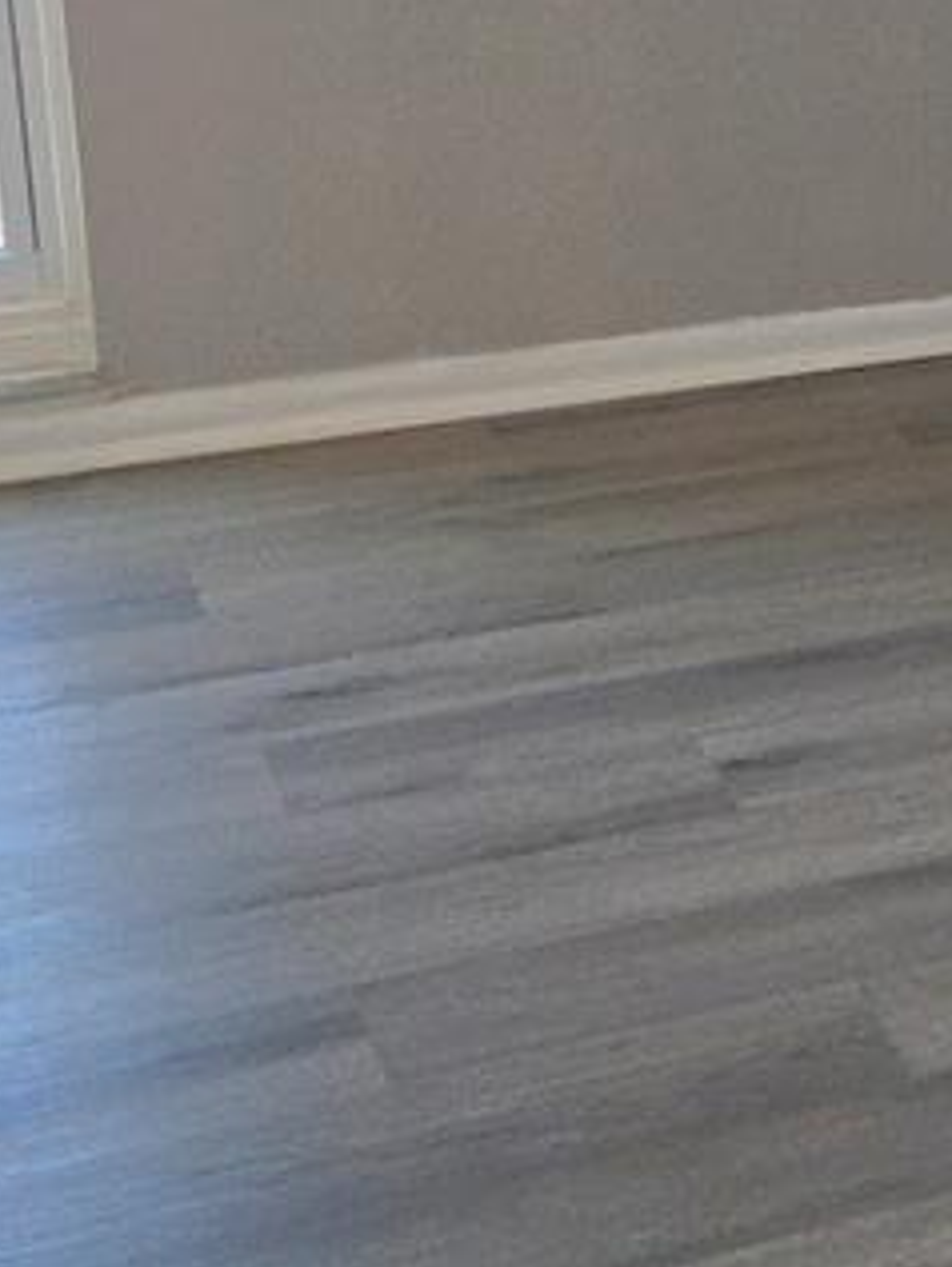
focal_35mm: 87
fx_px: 3188
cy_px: 184
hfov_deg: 15.9
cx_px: 1320
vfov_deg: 22.1
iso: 160
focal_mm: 5.4
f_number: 1.8
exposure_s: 1/180
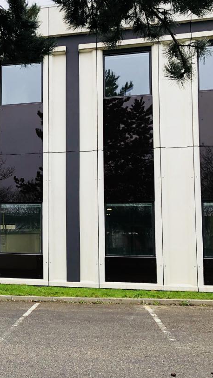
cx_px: -39
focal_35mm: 48
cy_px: 206
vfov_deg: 42.8
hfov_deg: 23.0
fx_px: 481
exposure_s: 1/120
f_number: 1.8
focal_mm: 3.99
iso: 32
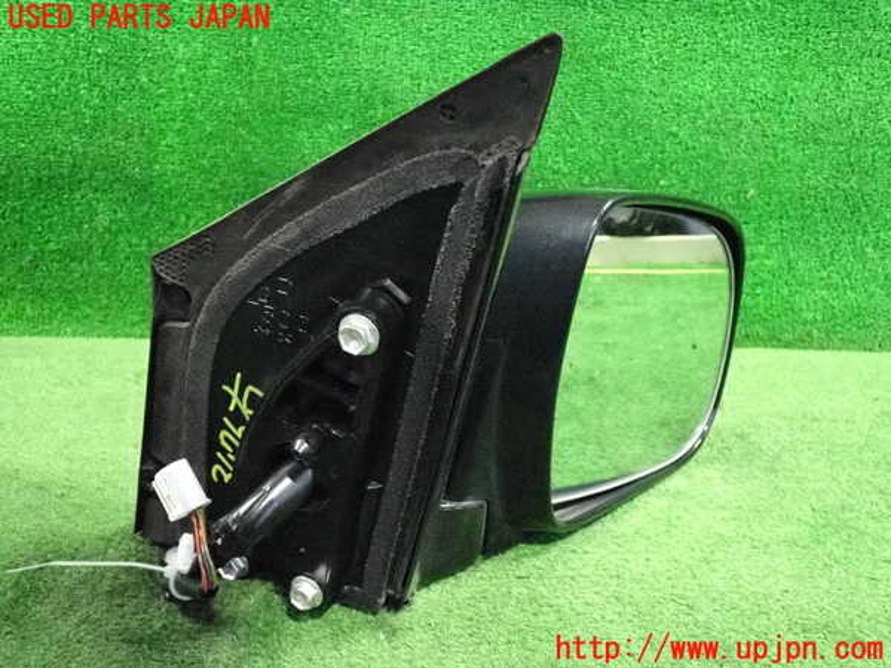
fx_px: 927
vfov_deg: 39.7
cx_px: 446
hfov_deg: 51.4
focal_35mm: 36
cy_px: 334
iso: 6400
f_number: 2.5
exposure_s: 1/125
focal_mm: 6.37
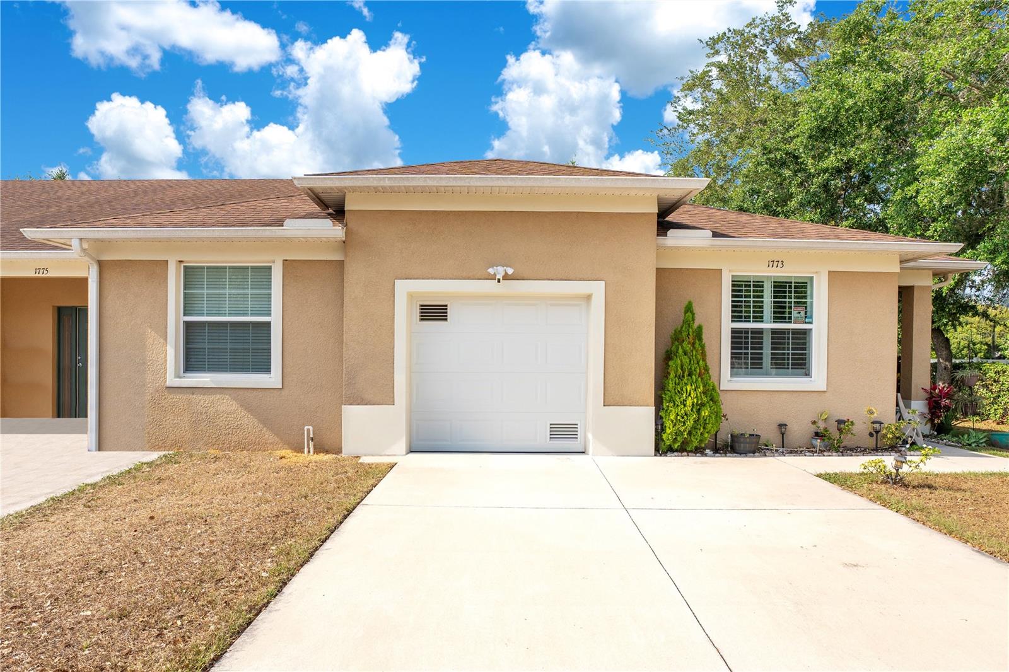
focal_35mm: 16
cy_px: 336
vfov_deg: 73.7
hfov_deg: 96.7
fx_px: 448
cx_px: 504
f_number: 8
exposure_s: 1/320
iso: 100
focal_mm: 16
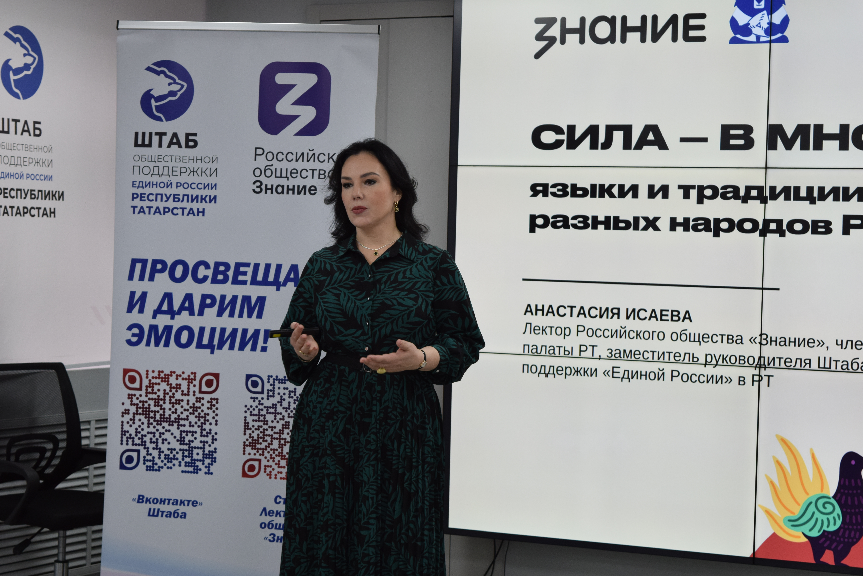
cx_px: 432
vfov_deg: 16.6
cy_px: 288
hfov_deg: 24.6
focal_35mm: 82
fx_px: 1978
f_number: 5.6
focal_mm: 55
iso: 400
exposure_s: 1/100
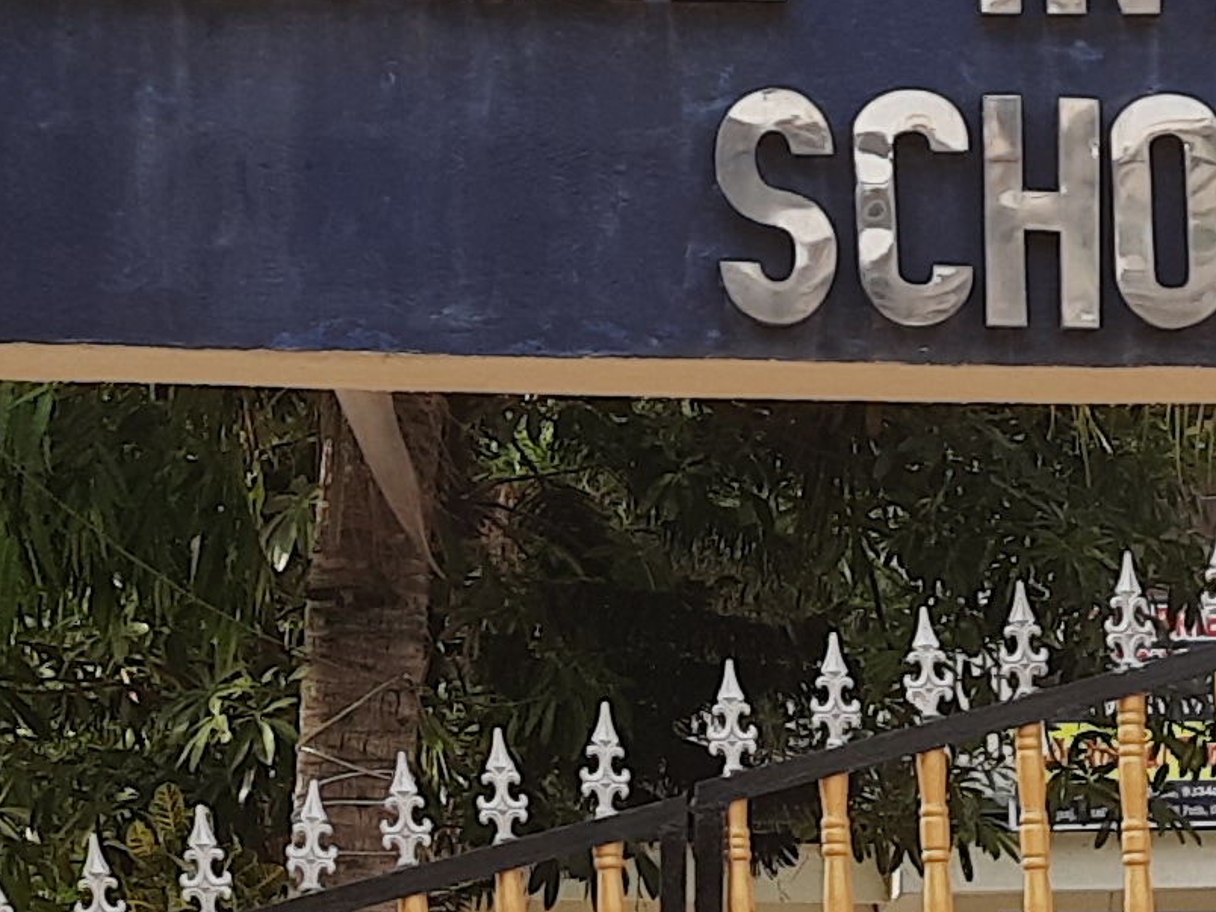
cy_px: 1416
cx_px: 1093
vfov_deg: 10.3
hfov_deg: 14.2
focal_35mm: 138
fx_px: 4848
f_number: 1.8
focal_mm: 5.23
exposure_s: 1/285
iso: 20
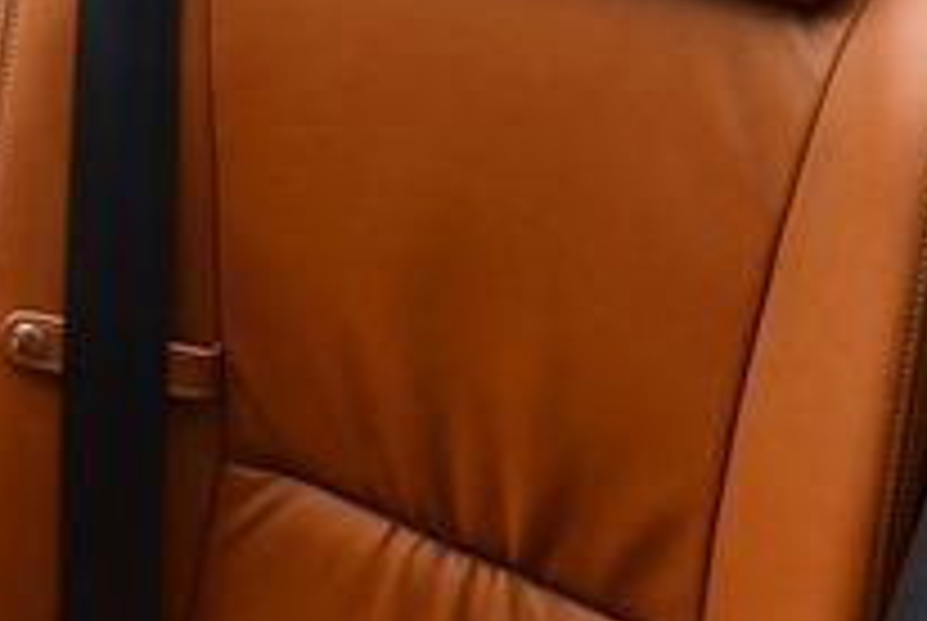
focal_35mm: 112
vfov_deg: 12.2
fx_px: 2888
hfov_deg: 17.8
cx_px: -18
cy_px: 153
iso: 250
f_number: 5.6
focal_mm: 18
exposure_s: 1/250
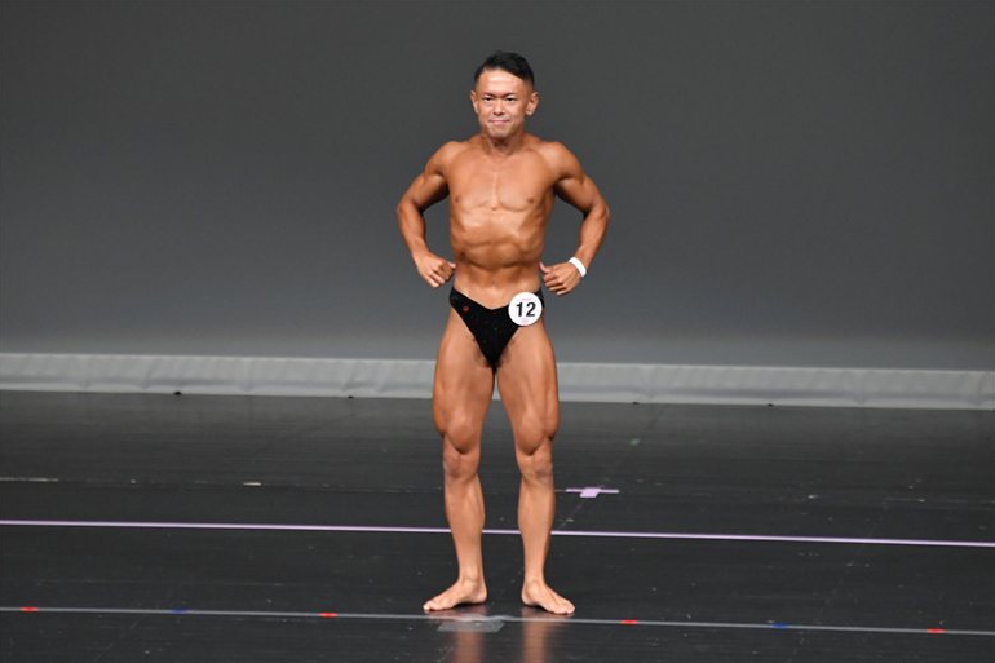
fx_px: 9588
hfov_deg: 5.9
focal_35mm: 347
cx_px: 497
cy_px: 331
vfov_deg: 4.0
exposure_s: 1/400
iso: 4000
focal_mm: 230
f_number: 5.6
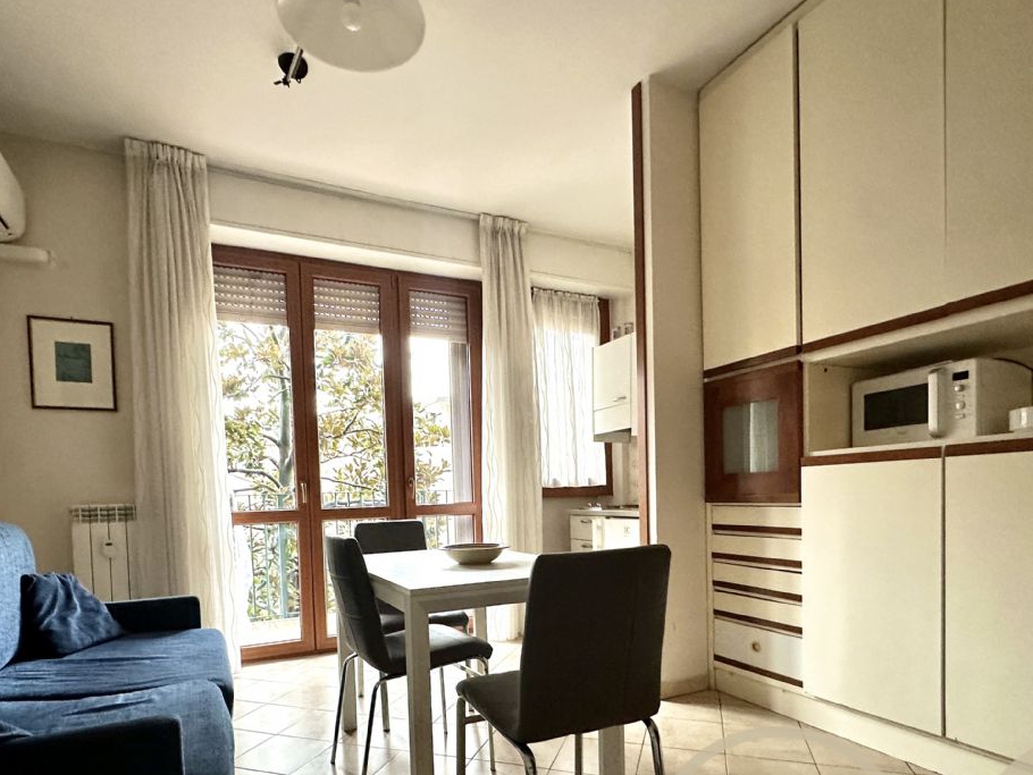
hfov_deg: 81.7
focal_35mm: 20
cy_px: 519
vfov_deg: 64.2
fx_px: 597
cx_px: 490
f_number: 2.2
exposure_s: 1/50
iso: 500
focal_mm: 2.22
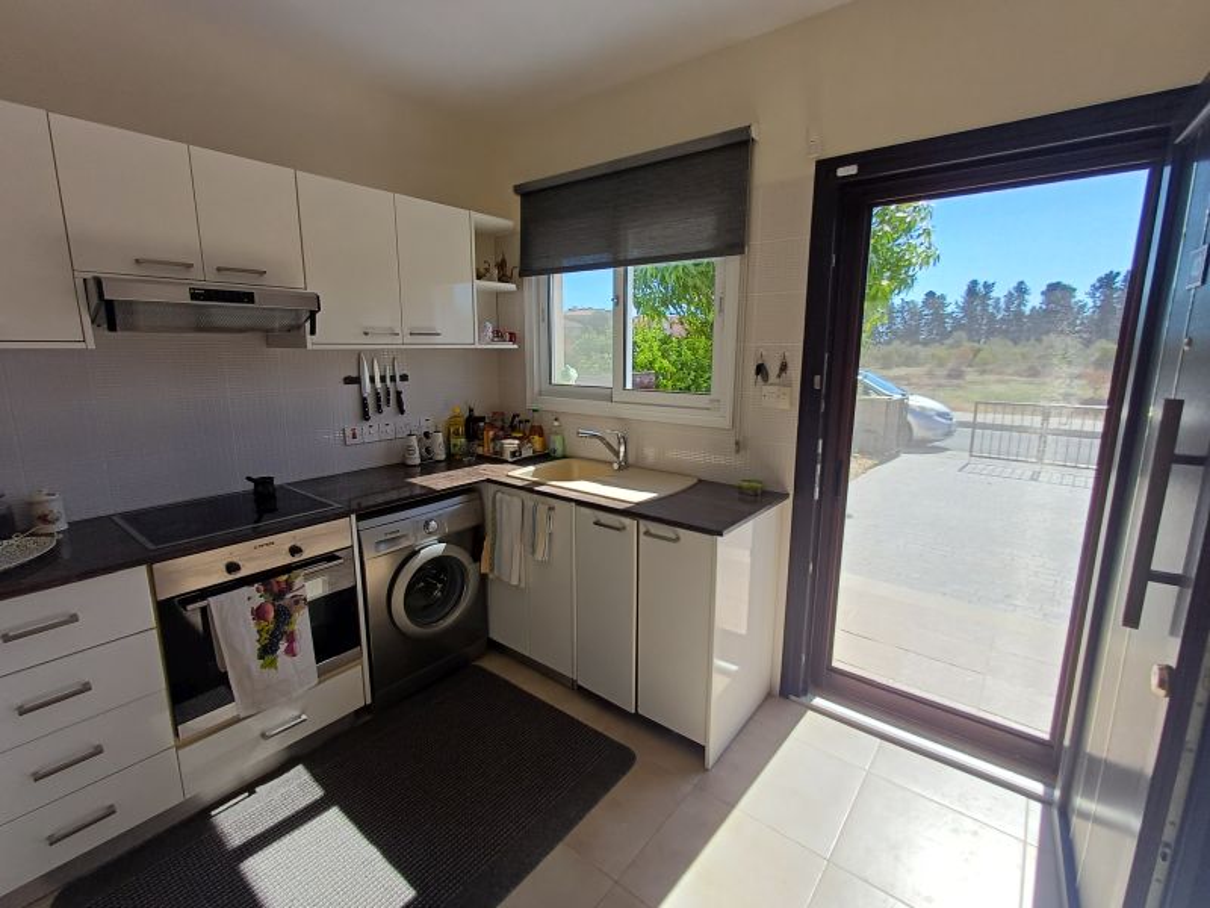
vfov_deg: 78.1
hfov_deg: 94.5
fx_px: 559
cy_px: 454
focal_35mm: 16
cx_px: 605
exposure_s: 1/405
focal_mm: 1.64
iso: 40
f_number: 2.2
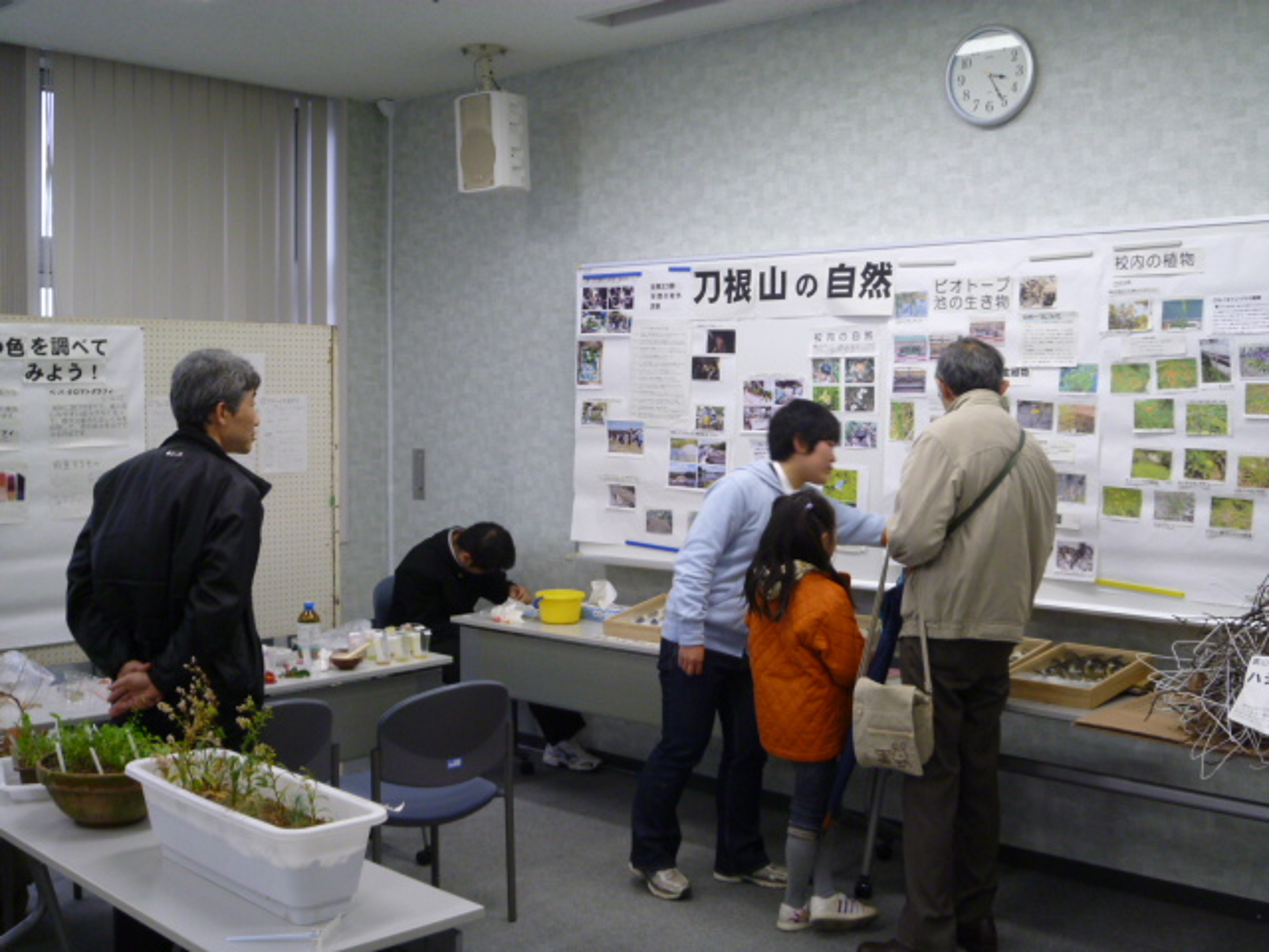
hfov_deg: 45.8
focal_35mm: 41
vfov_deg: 35.1
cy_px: 476
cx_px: 634
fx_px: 1503
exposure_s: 1/40
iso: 200
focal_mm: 7.2
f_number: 3.6
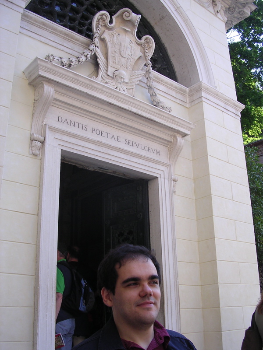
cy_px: 175
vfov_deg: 49.0
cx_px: 132
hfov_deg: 37.7
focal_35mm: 38
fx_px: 385
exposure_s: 1/223
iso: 100
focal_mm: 5.8
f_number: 2.8
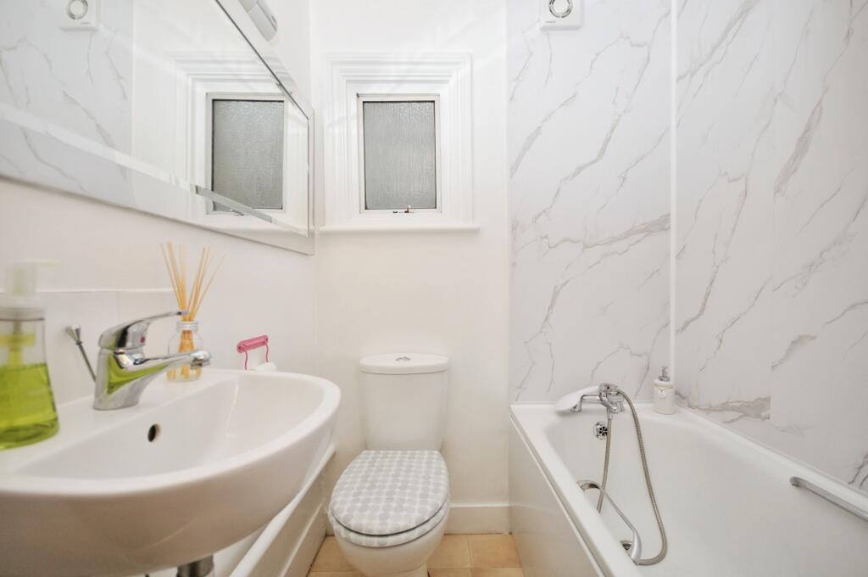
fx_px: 361
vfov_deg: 77.2
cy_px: 288
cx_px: 434
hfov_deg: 100.5
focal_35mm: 15
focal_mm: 10
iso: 200
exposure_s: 1/60
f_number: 5
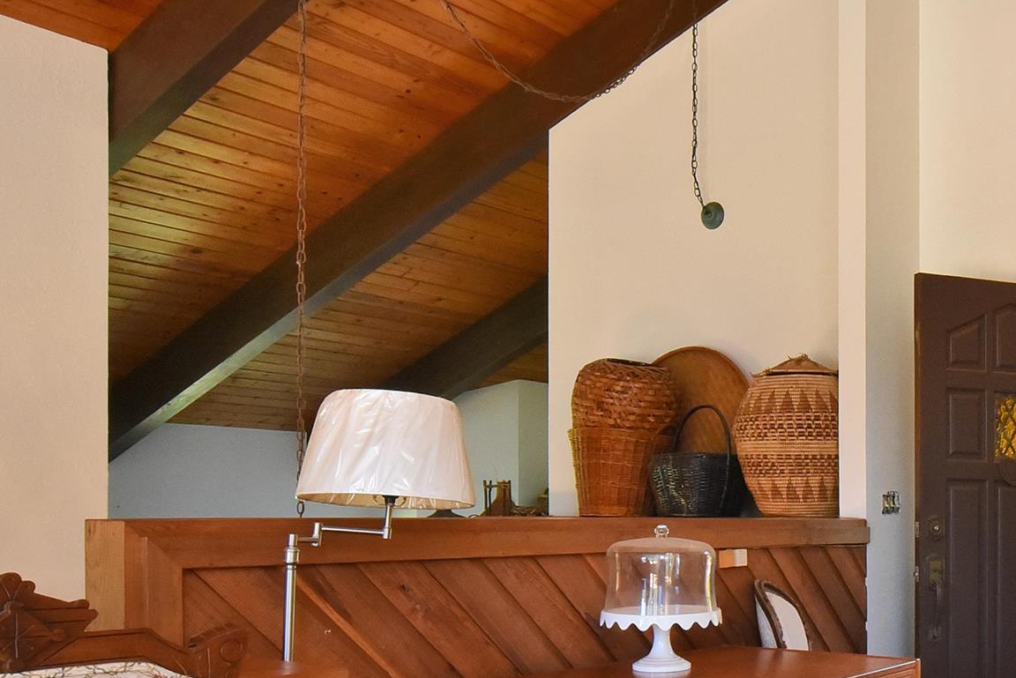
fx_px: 1129
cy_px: 557
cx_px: 981
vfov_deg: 32.4
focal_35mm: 40
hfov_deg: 42.8
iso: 5600
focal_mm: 15
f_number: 16
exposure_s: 1/60
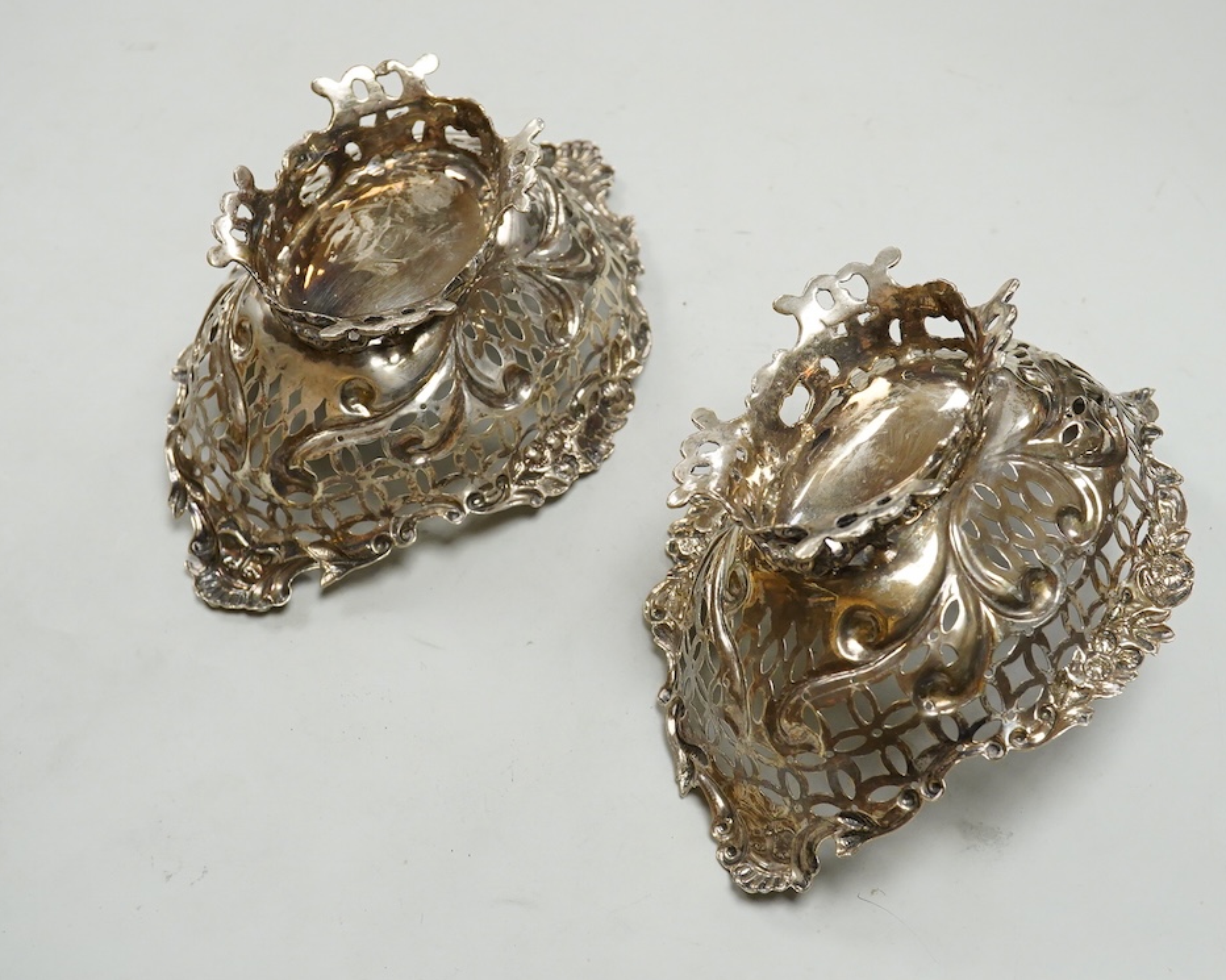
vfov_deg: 29.7
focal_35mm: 51
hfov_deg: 36.6
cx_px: 670
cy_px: 491
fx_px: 1850
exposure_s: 1/200
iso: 2500
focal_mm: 30
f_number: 10
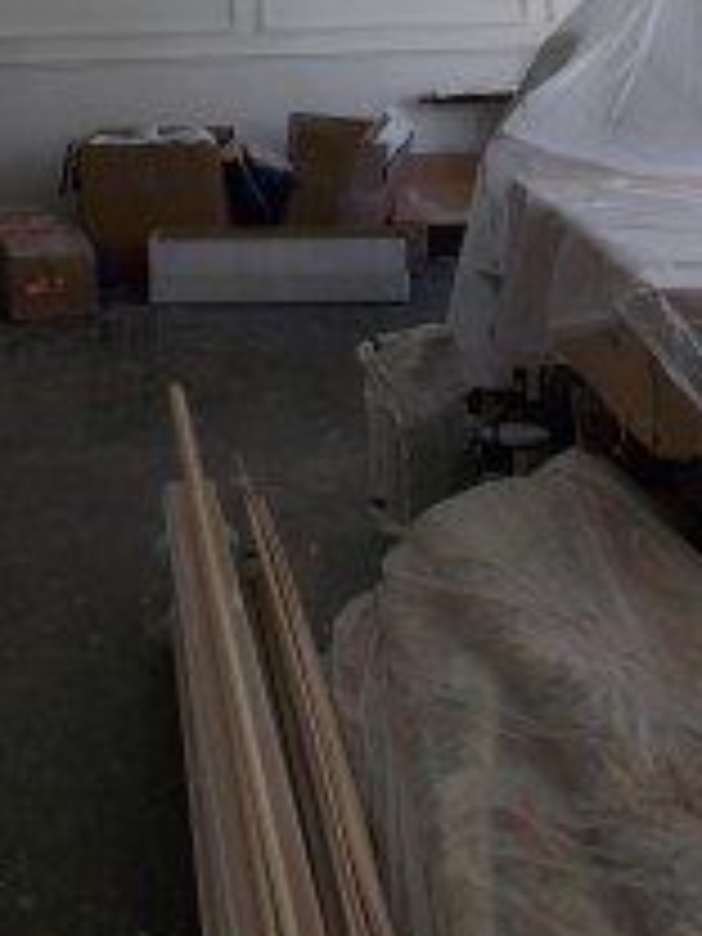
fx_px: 1839
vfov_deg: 27.1
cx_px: 299
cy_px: 20
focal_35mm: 68
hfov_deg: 21.6
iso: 80
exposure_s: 1/40
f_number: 3.1
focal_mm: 4
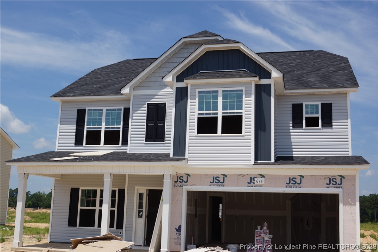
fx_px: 441
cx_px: 189
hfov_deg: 46.4
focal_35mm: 42
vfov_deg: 31.9
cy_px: 126
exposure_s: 1/250
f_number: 13
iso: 100
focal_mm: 28
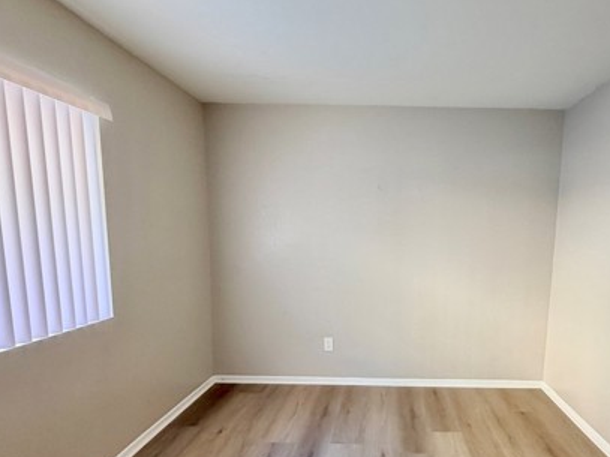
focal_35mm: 22
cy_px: 285
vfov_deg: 60.3
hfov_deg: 74.8
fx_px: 388
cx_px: 390
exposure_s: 1/60
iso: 200
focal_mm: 2.22
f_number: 2.2
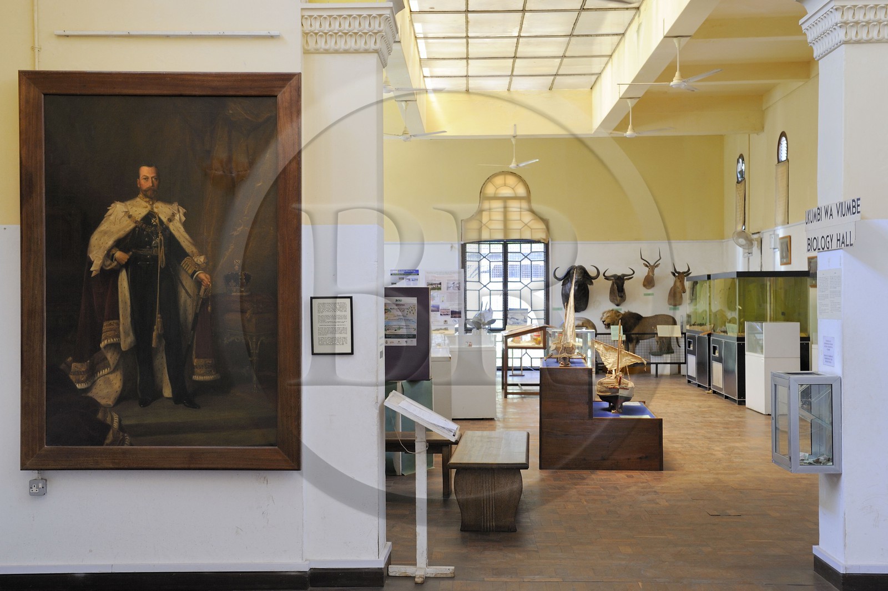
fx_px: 1110
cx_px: 444
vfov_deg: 29.9
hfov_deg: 43.6
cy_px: 296
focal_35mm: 45
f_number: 5.6
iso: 800
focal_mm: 45
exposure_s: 1/25
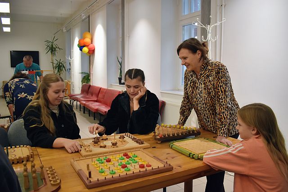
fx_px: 240
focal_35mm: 30
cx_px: 144
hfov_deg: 61.9
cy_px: 96
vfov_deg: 43.6
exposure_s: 1/125
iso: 800
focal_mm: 20
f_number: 3.8
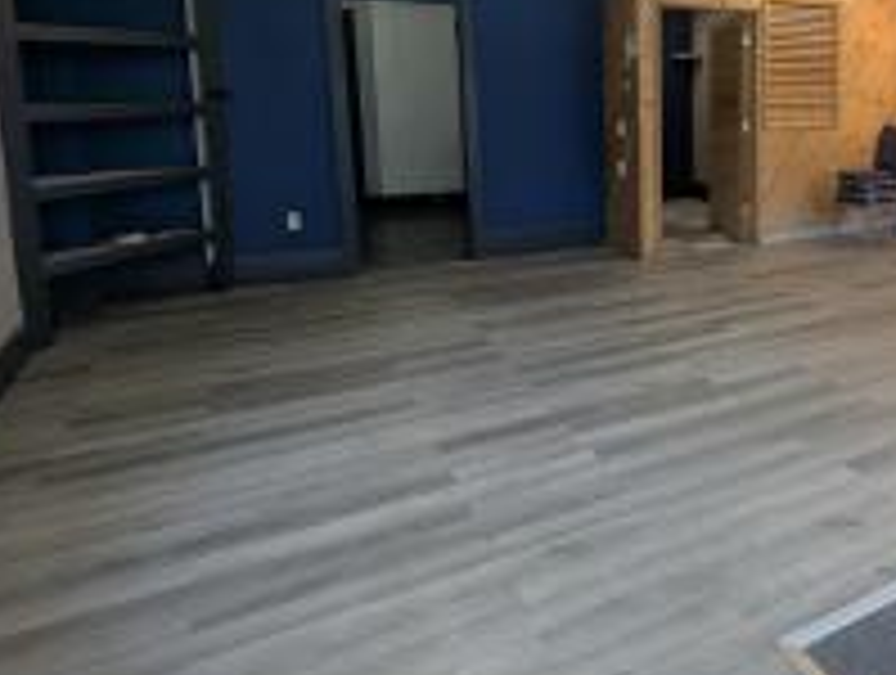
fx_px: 674
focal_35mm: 26
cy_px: 194
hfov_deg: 59.4
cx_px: 770
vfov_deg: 51.6
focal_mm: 1.95
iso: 78
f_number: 2.2
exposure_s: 1/118
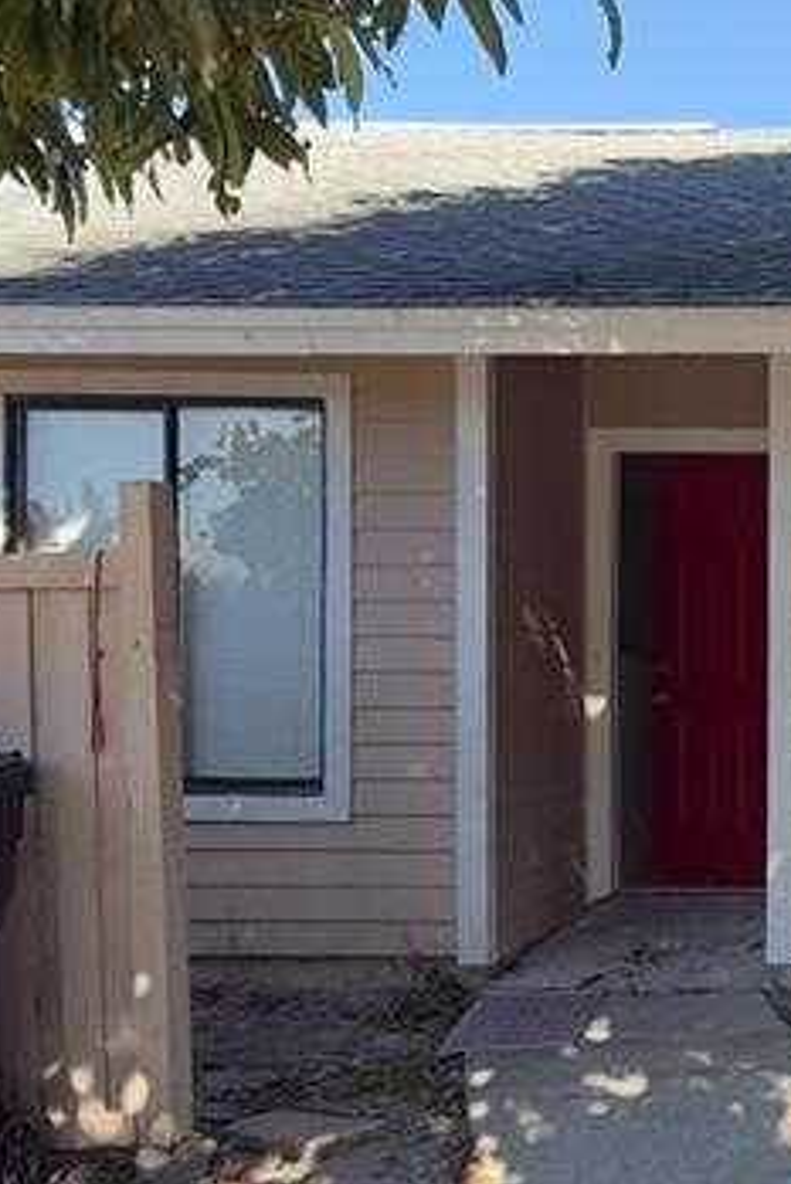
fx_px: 1646
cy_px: 672
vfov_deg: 39.5
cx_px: 1120
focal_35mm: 50
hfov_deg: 22.9
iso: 64
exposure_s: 1/498
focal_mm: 2.22
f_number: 2.2
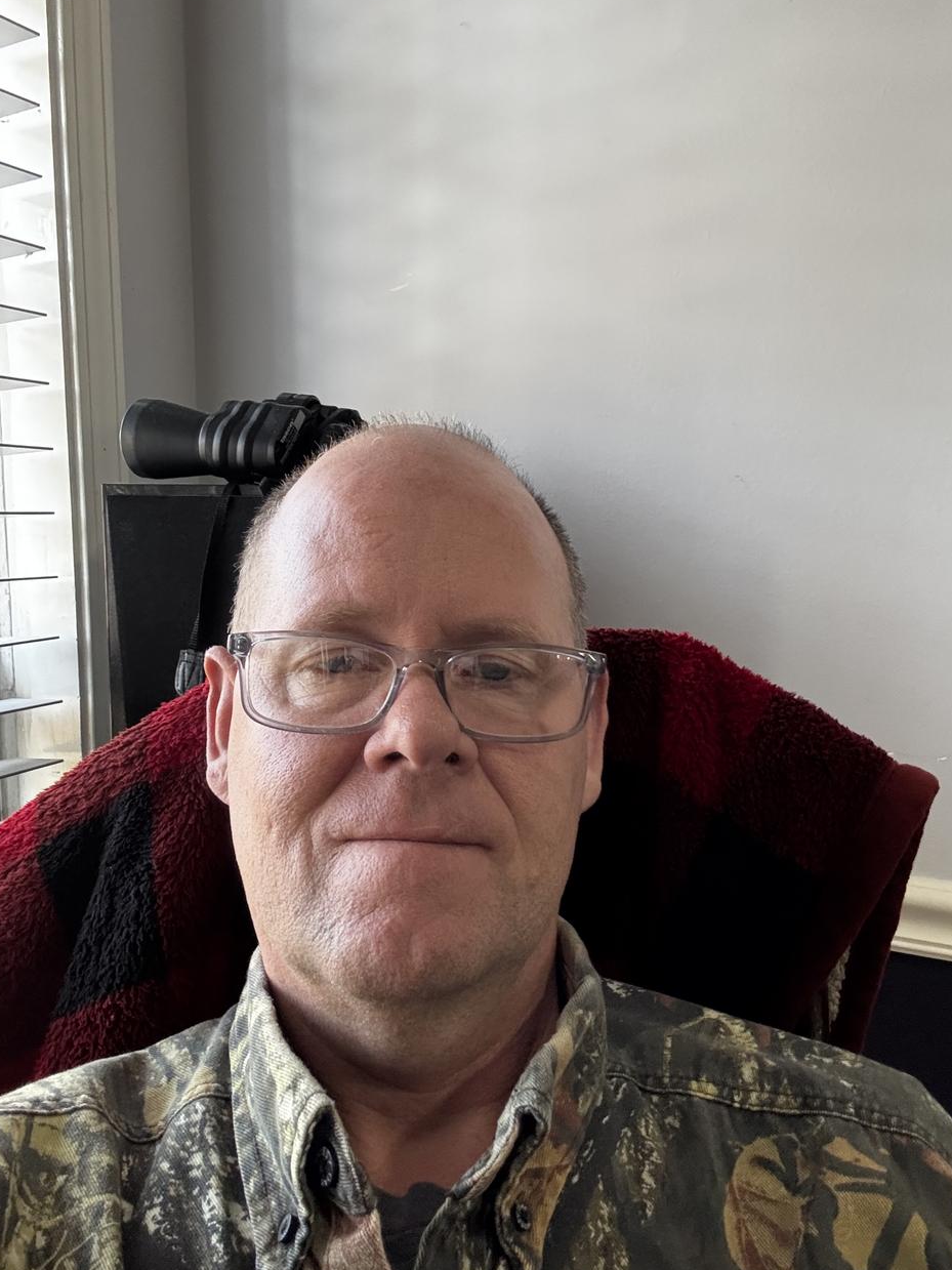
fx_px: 1137
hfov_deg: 45.4
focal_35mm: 31
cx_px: 484
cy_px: 641
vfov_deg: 58.4
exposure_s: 1/60
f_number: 1.9
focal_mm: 2.69
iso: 320
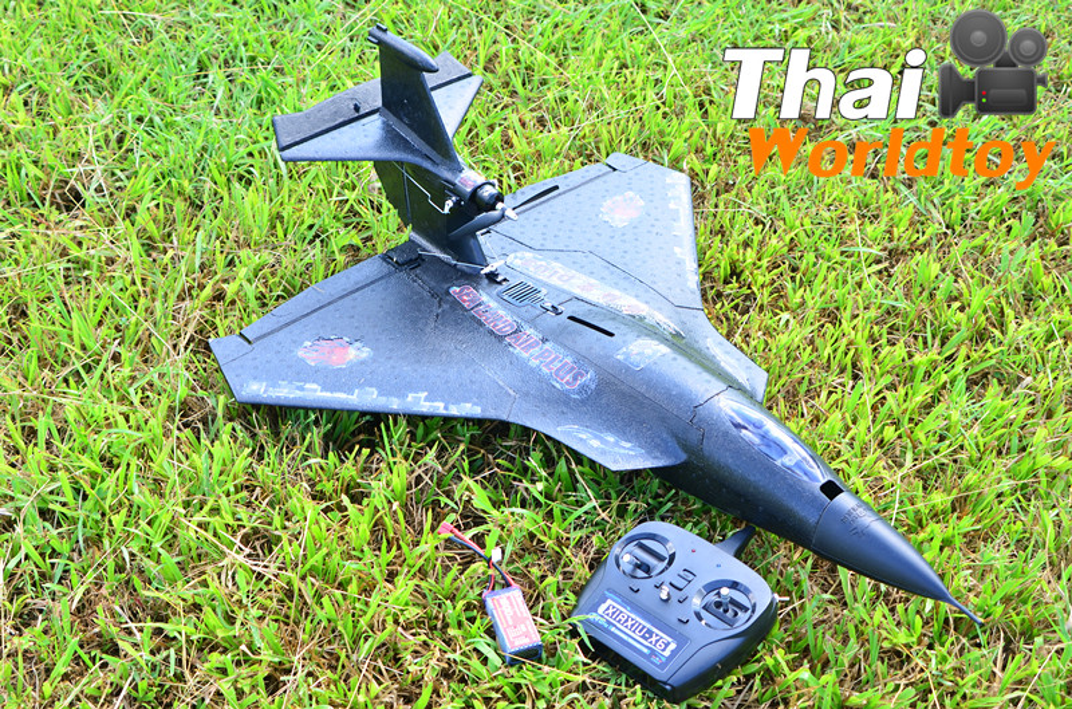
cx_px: 536
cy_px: 354
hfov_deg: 37.9
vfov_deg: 25.6
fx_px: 1559
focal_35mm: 52
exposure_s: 1/50
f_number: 5
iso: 100
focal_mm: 35
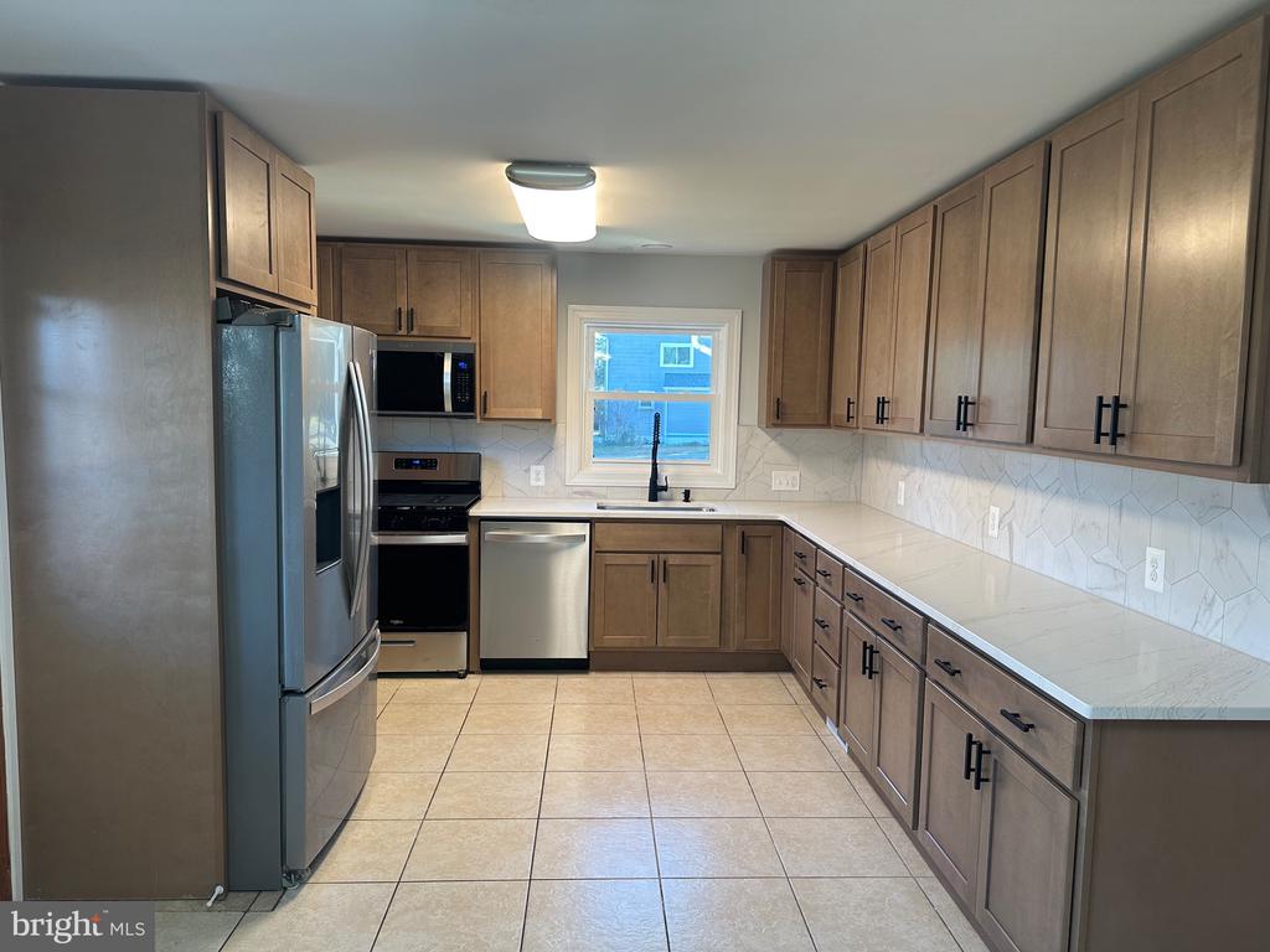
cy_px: 476
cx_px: 635
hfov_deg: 71.6
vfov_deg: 56.8
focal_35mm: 24
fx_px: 881
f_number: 1.78
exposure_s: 1/120
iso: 125
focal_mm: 6.86
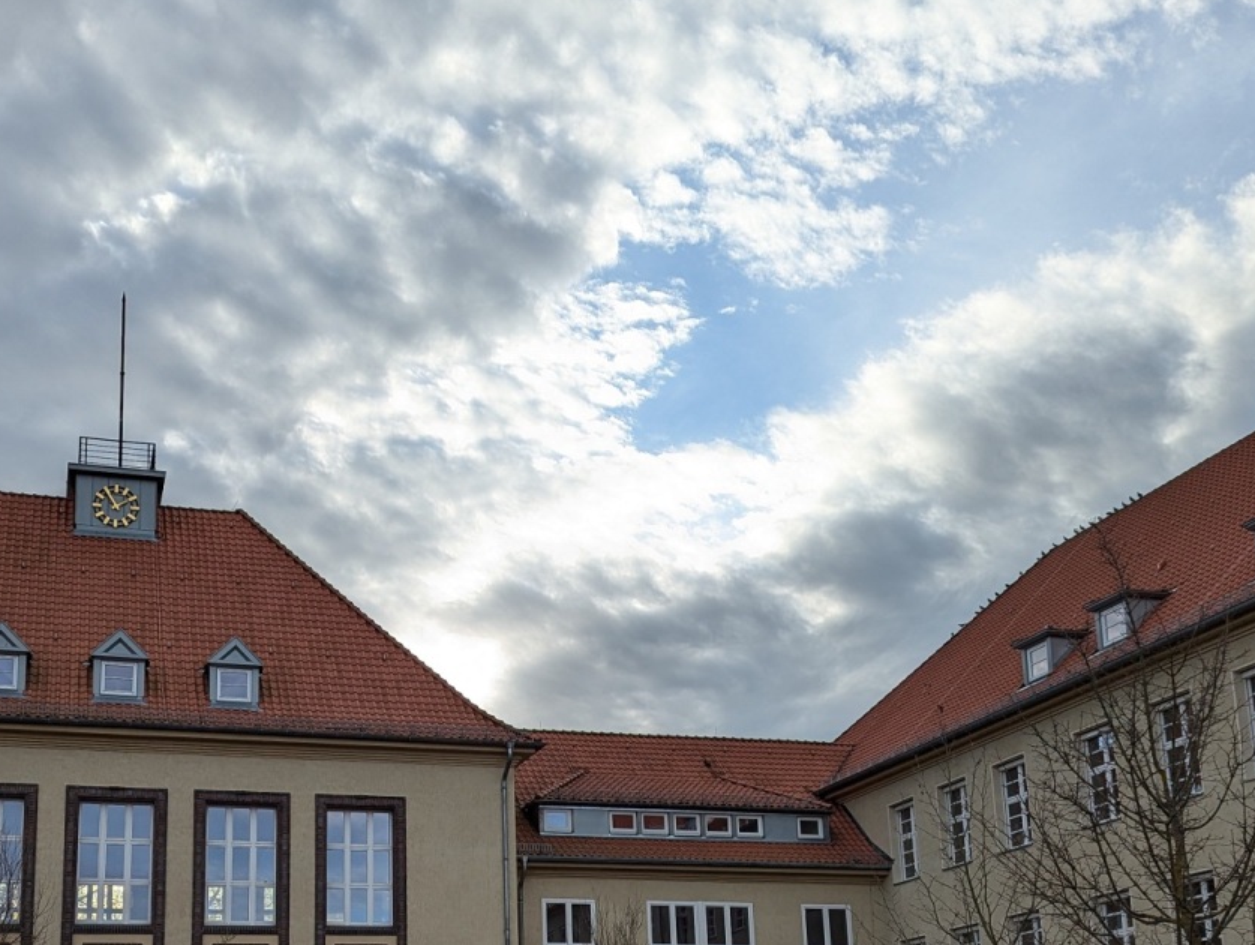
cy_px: 769
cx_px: 528
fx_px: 1561
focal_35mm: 43
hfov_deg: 43.7
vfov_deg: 32.6
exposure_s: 1/1300
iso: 39
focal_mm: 6.81
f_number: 1.85
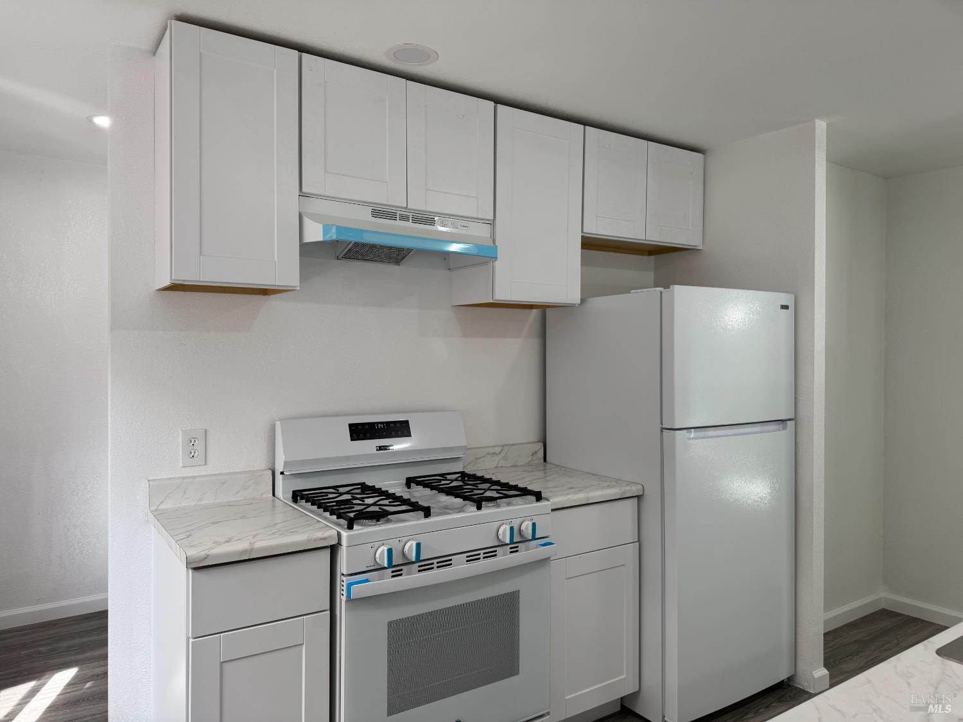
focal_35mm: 24
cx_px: 482
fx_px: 668
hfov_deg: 71.6
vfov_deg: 56.8
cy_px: 361
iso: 64
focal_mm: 6.76
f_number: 1.78
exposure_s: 1/120
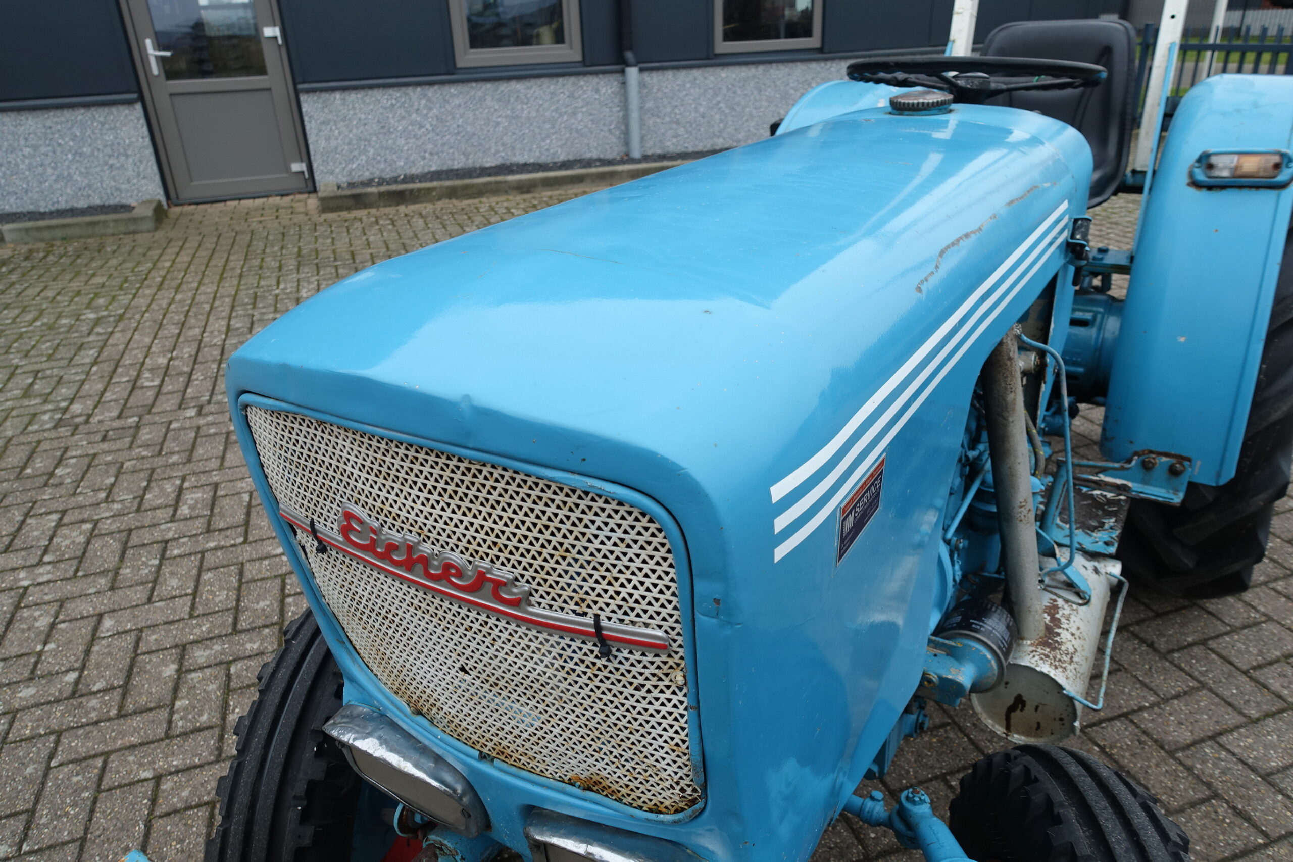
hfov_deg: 73.7
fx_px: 862
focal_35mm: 24
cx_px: 646
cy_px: 431
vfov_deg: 53.1
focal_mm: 8.8
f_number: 4
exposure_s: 1/125
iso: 125
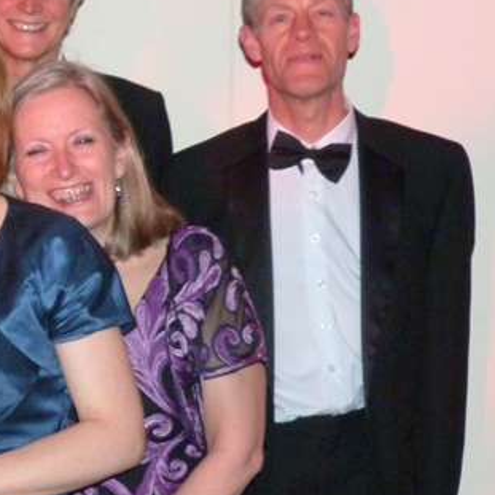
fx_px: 1602
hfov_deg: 15.8
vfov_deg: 17.6
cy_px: 255
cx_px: -290
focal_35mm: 99
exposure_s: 1/30
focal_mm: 6.1
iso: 320
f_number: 3
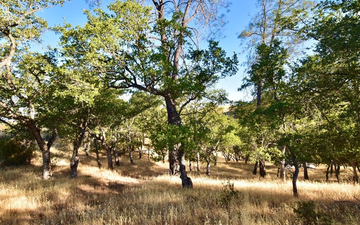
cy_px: 114
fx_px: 179
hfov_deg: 90.2
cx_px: 177
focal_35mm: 18
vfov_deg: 64.3
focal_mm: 11.5
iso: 400
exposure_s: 1/200
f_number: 10
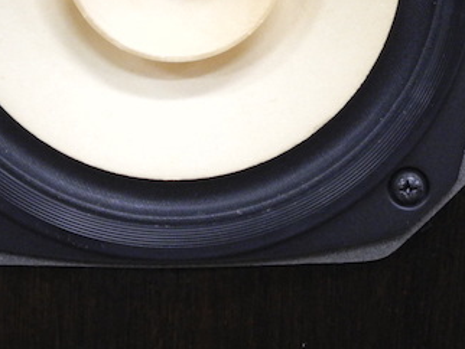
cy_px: -98
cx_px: 494
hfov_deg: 7.0
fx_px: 3764
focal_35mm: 280
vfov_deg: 5.3
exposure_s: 1/13
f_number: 4.5
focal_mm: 20.1
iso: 400
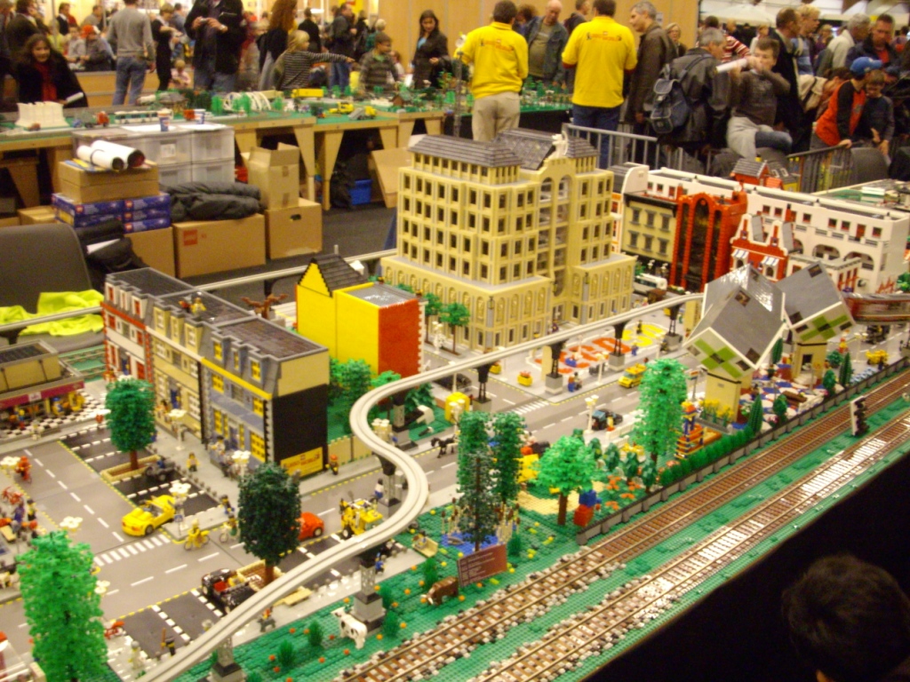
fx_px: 973
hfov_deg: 50.1
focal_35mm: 37
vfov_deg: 38.7
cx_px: 455
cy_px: 341
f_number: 2.8
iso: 400
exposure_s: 1/8
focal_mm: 6.2
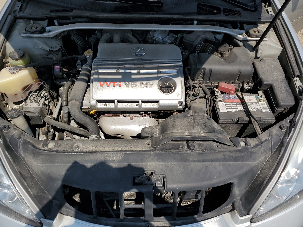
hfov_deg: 67.3
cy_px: 114
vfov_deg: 53.1
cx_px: 152
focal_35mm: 26
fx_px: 228
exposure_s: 1/5000
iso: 50
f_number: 1.5
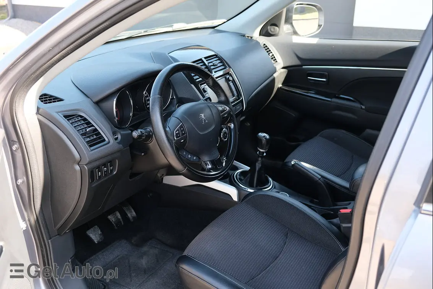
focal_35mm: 38
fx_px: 457
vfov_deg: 35.0
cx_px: 216
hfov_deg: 50.7
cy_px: 144
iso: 320
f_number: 3.6
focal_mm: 25.4
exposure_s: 1/85
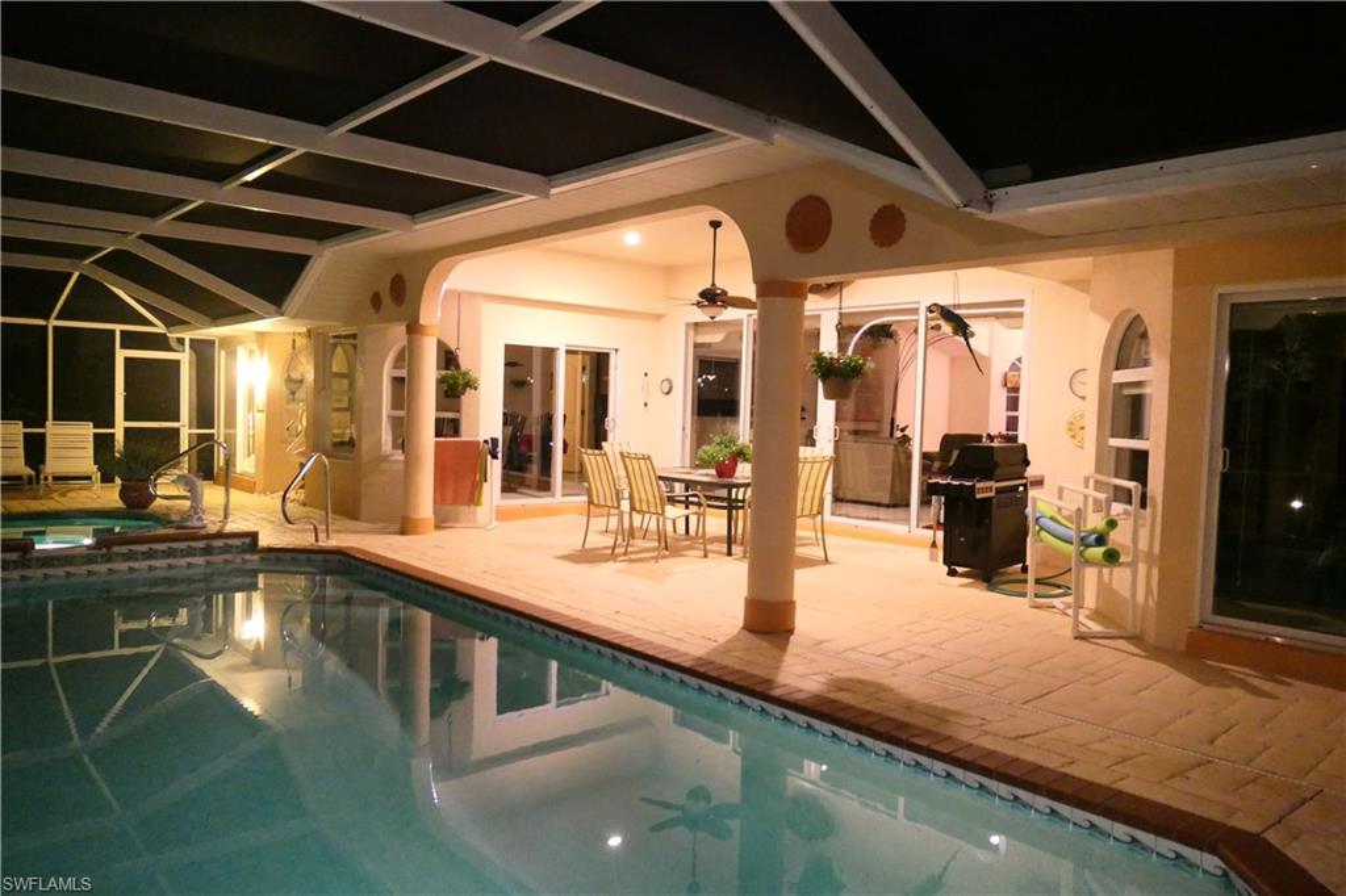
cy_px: 448
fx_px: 897
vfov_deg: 53.1
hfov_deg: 73.8
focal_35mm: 24
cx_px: 673
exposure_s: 1/60
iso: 2500
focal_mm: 8.8
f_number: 1.4
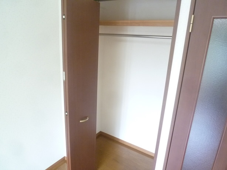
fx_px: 157
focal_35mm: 24
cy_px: 85
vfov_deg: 56.8
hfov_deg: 71.6
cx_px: 114
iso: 400
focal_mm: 4.3
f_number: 2.2
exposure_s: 1/50
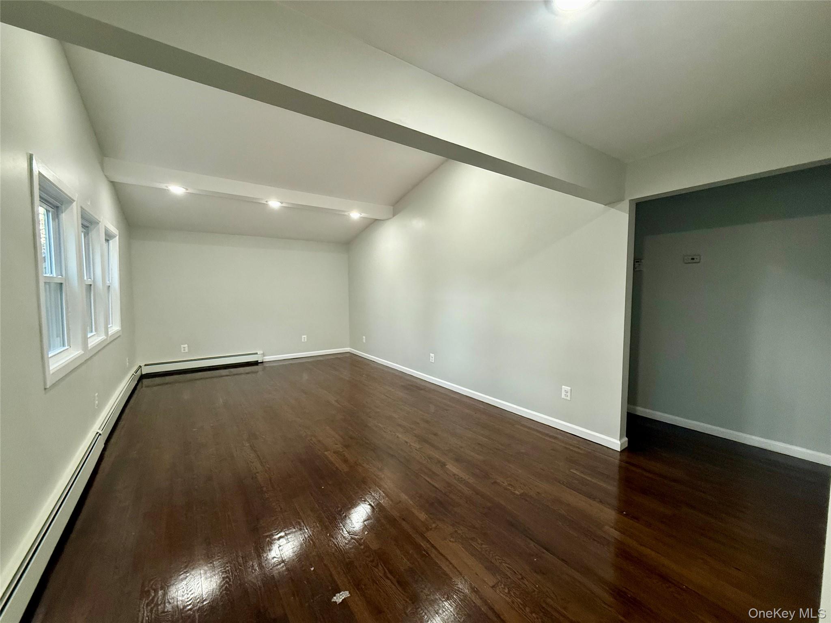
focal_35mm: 14
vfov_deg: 85.7
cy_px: 312
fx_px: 336
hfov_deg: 102.1
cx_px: 416
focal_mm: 2.22
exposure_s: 1/120
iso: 320
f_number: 2.2
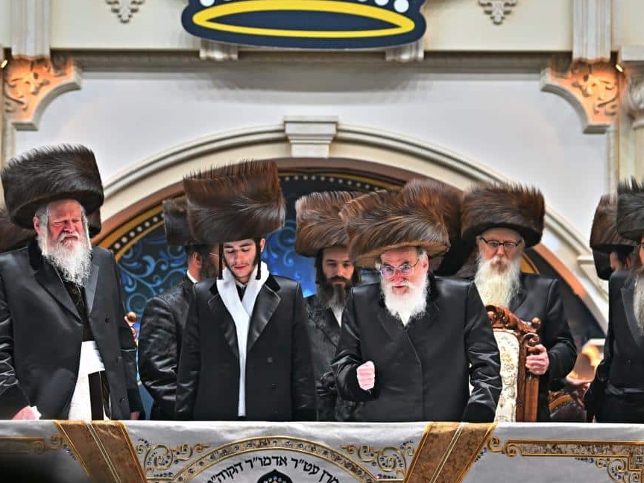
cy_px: 238
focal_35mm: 205
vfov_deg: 7.2
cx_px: 314
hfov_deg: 9.7
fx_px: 3814
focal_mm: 120
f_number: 2.8
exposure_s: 1/250
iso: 320
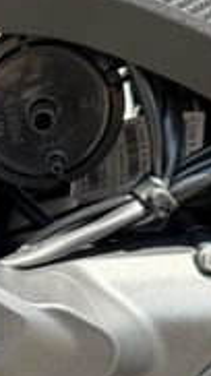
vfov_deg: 22.6
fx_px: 918
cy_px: 339
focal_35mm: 92
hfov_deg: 12.3
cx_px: -128
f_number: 1.78
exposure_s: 1/702
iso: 100
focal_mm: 6.76
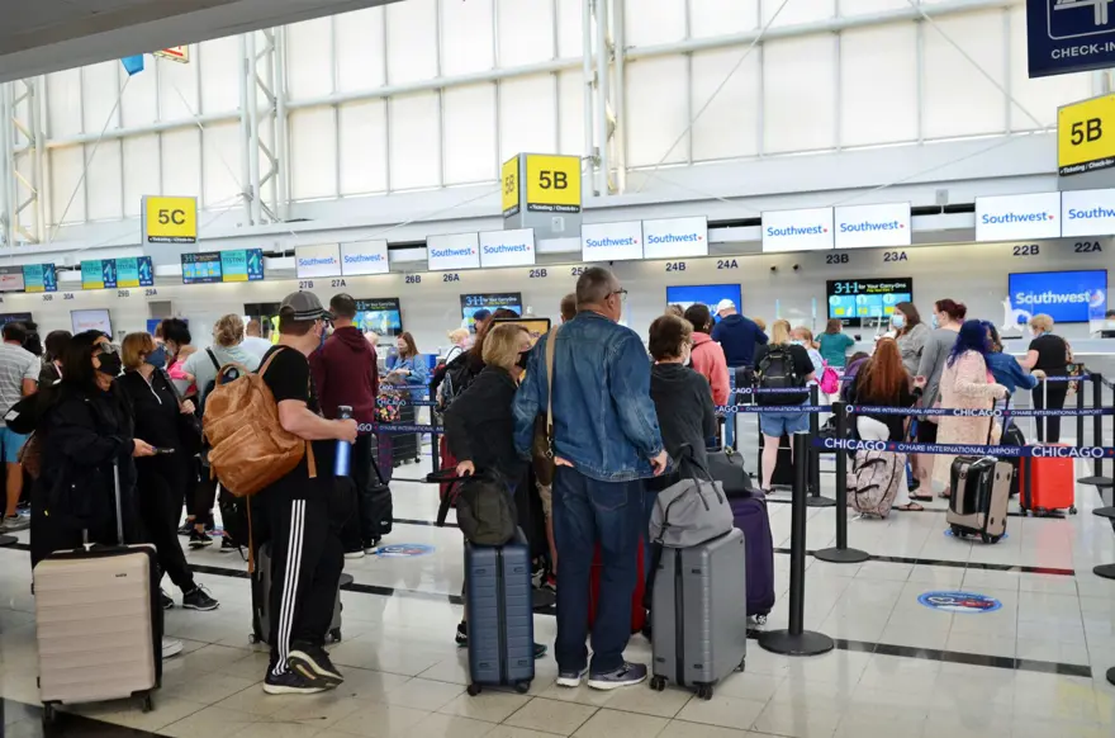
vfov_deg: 43.4
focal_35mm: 30
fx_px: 927
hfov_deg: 62.1
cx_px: 558
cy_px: 369
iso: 640
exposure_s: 1/200
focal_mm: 20
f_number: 3.5
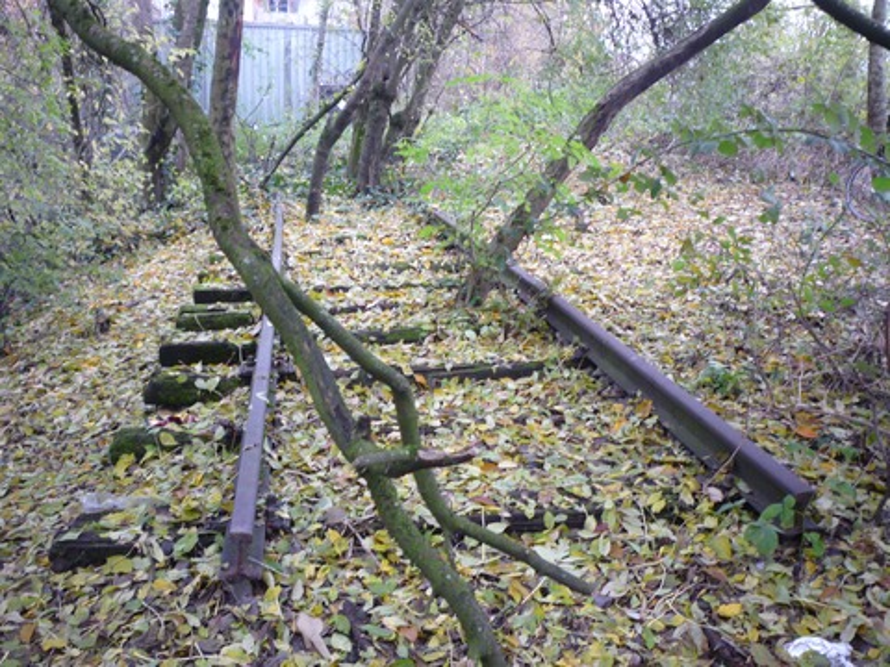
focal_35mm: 32
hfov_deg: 56.8
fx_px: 823
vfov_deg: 44.2
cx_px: 445
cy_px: 334
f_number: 3.3
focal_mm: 5.2
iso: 125
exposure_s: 1/30
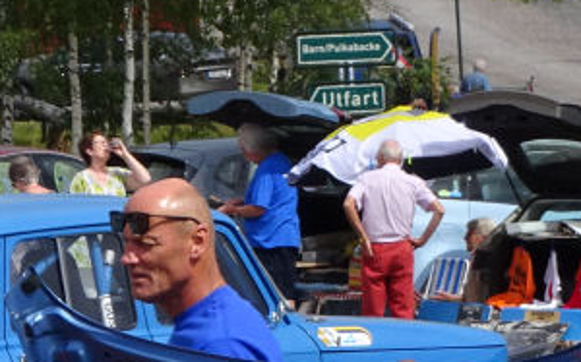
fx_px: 7721
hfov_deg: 4.3
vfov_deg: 2.7
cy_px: 656
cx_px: -391
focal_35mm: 488
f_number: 5.6
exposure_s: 1/500
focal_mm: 19.68
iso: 80
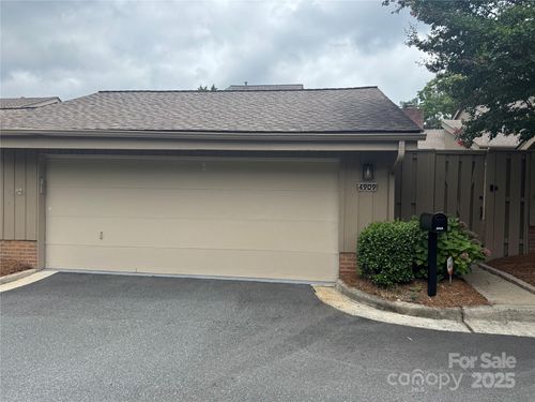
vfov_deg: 56.8
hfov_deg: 71.6
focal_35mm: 24
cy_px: 201
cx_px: 268
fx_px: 371
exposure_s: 1/2506
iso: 80
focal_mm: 6.76
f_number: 1.78
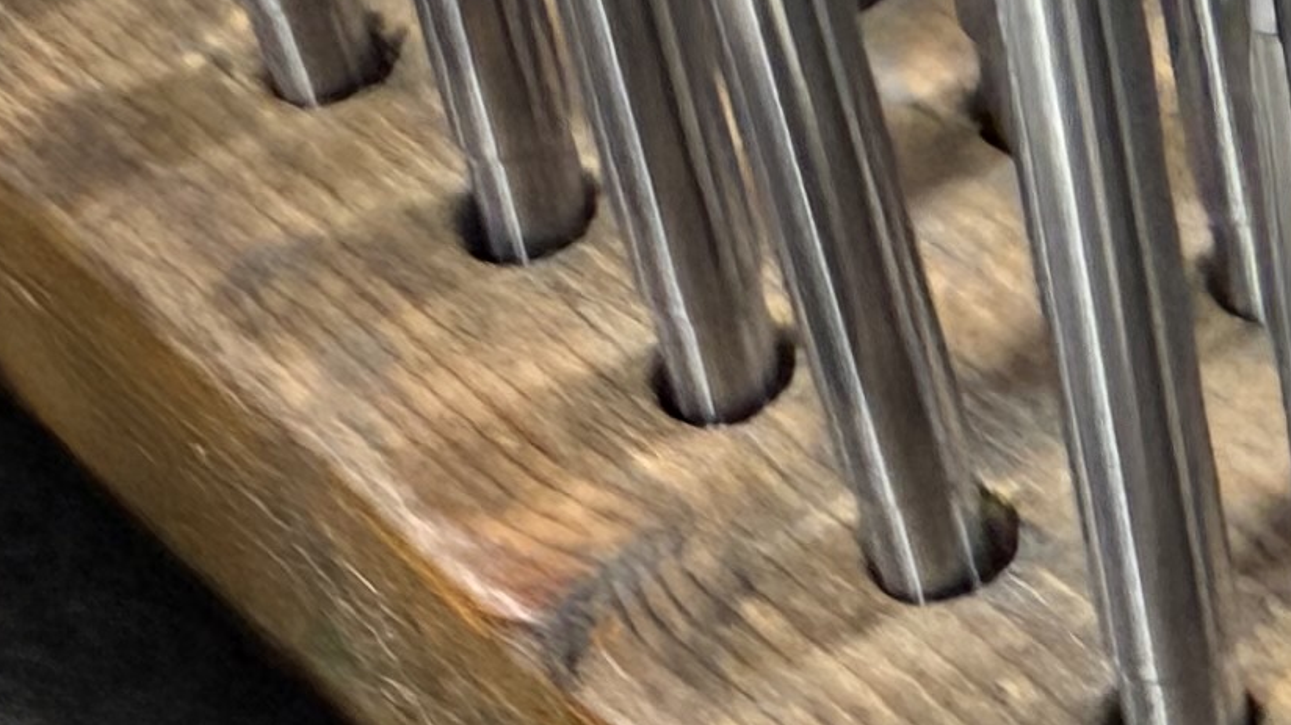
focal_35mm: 128
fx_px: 4381
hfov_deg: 15.7
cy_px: -797
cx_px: 1835
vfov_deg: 8.9
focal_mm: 2.22
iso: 640
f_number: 2.2
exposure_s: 1/60
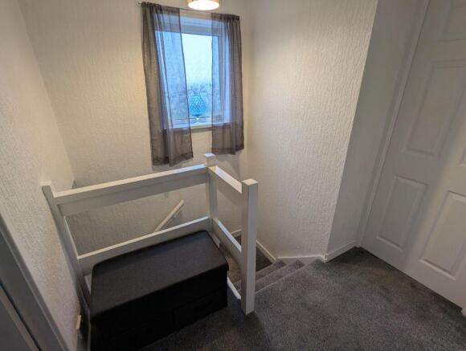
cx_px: 233
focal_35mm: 16
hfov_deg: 94.4
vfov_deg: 78.3
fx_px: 216
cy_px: 176
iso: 50
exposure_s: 1/28.7
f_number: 2.2
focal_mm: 2.35
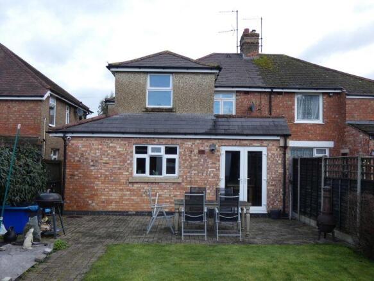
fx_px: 389
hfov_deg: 51.4
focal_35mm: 36
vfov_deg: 39.6
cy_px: 140
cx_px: 187
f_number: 3.5
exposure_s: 1/200
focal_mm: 6.5
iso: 80
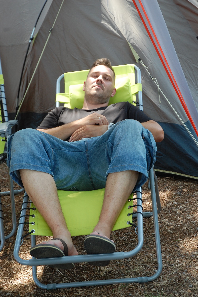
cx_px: 99
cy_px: 148
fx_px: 595
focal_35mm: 72
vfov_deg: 28.1
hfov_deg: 18.9
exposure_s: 1/125
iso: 400
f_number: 5.6
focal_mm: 48
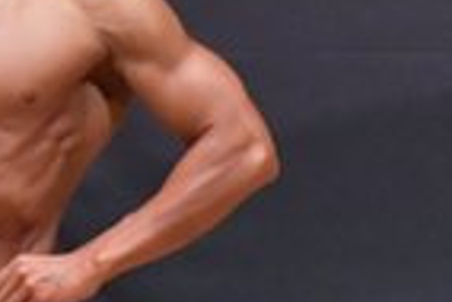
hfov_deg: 1.3
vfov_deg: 0.9
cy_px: 372
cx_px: 21
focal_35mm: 1550
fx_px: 19481
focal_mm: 190
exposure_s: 1/400
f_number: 5.6
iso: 6400
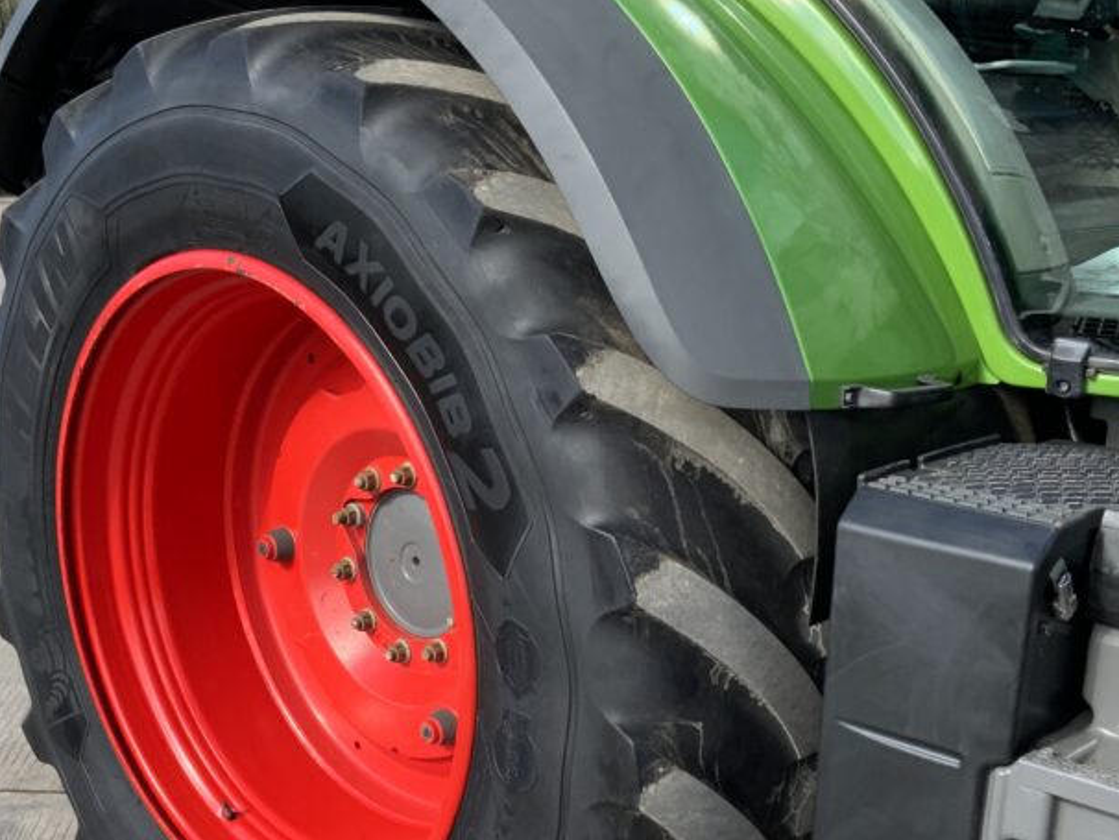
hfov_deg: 38.9
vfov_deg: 29.2
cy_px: 633
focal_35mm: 49
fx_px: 1585
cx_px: 543
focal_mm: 3
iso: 16
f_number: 1.8
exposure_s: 1/442
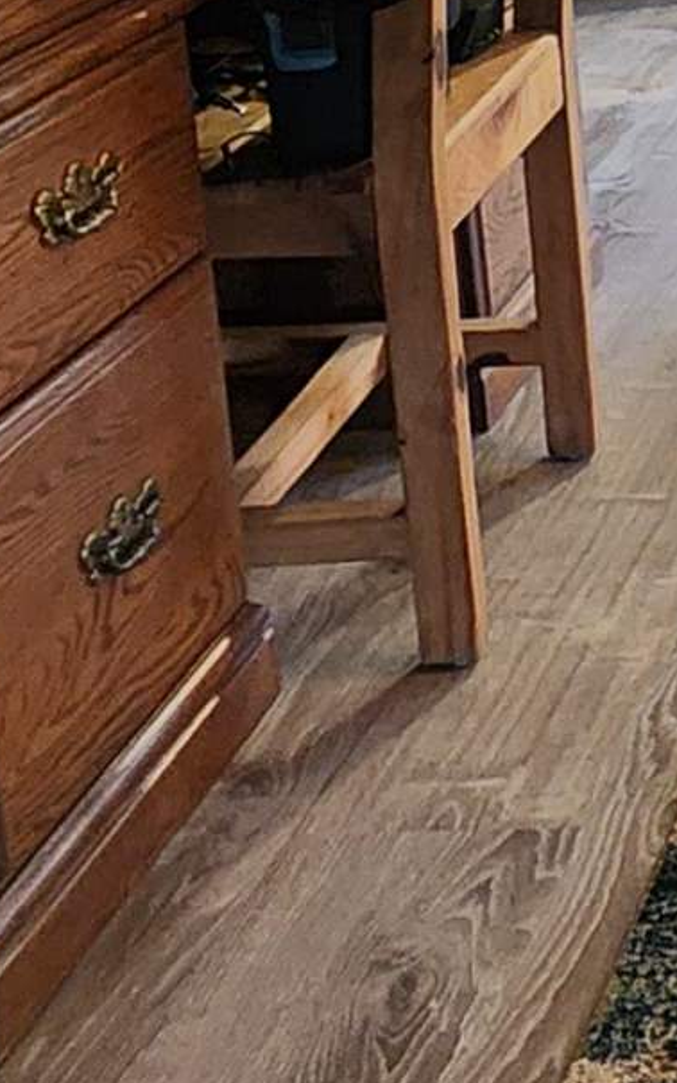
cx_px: 1324
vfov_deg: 26.8
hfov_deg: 15.3
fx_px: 2067
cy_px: -140
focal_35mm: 70
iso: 500
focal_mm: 2.2
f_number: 2.2
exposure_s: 1/30
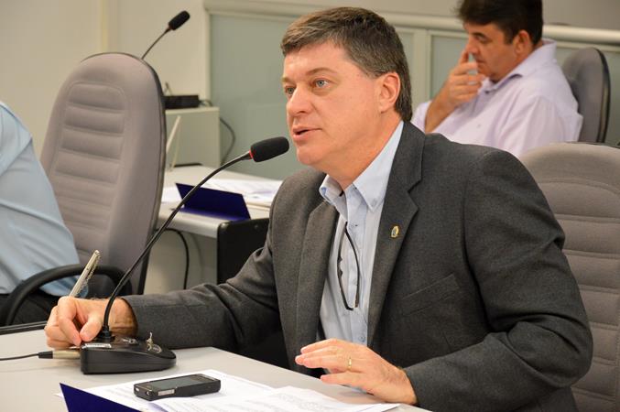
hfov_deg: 17.1
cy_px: 206
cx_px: 310
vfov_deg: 11.4
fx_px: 2065
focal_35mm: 120
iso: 2000
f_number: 5.3
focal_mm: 80
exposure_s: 1/125
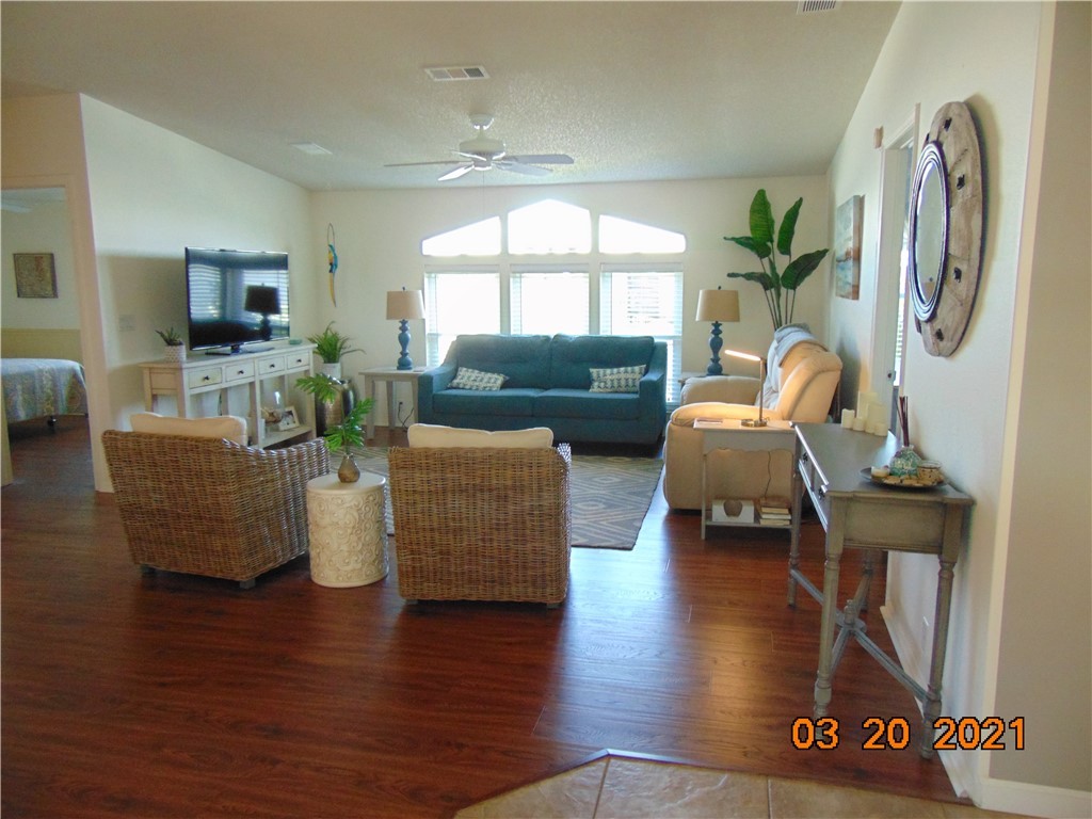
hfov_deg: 69.4
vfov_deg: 54.9
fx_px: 789
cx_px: 546
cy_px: 410
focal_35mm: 25
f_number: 3
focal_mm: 4.5
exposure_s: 1/30
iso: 320
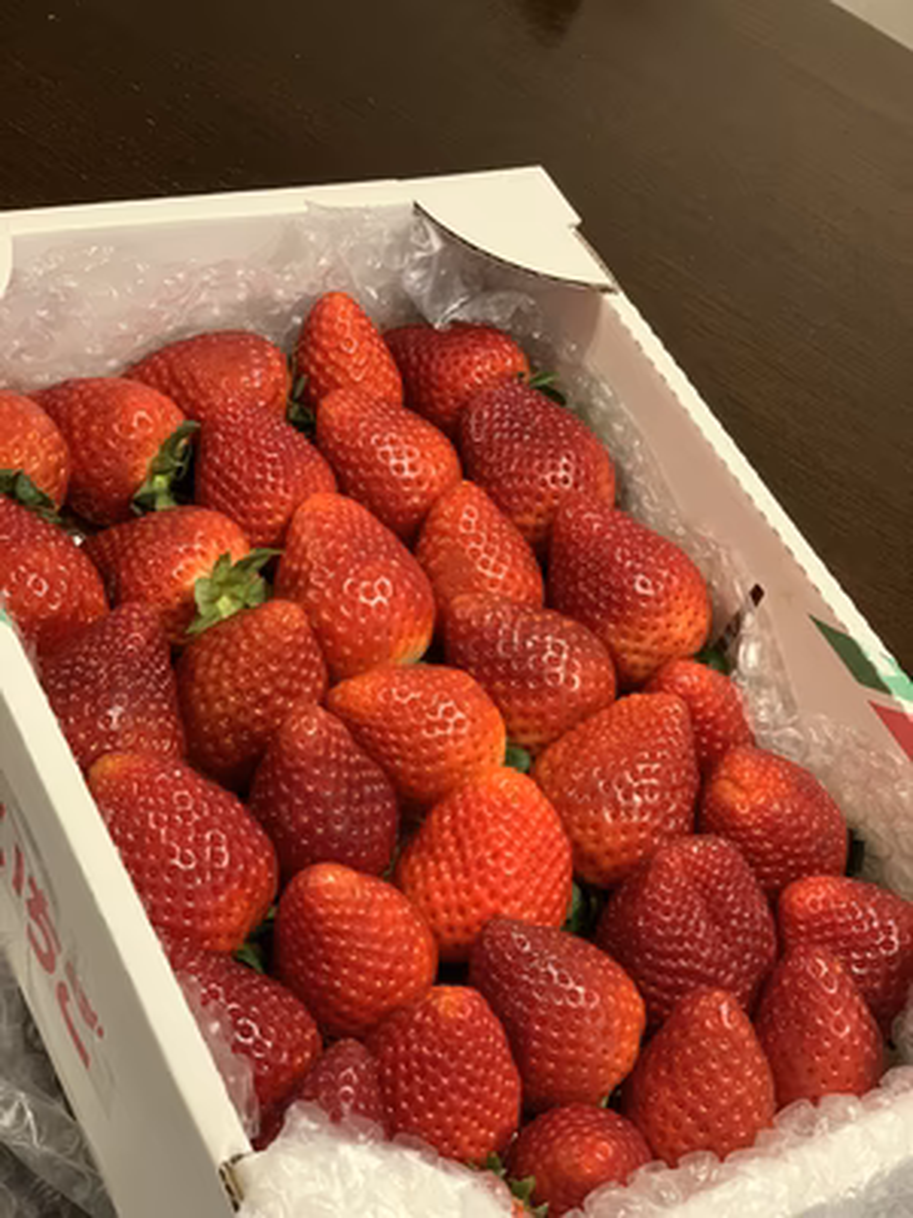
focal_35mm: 52
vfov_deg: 36.8
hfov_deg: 28.0
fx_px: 1829
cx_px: 456
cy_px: 609
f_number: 2.4
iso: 400
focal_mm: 6
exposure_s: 1/53
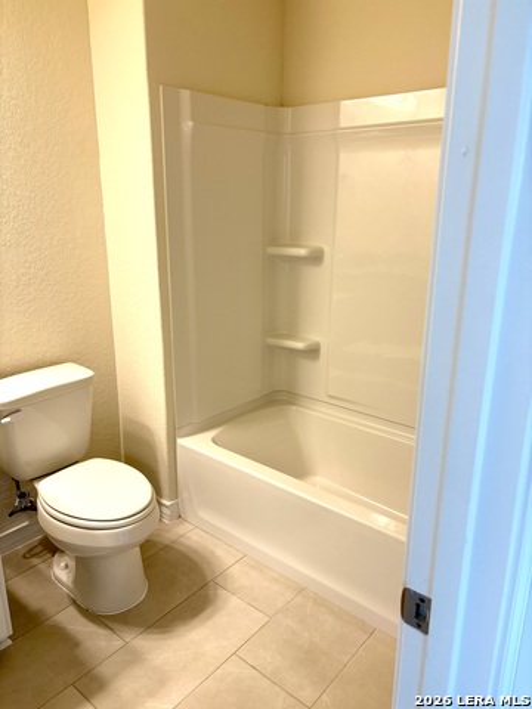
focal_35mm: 26
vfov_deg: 67.3
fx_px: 533
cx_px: 266
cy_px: 354
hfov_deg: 53.1
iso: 100
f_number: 1.6
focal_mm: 5.96
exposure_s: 1/120
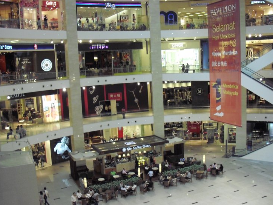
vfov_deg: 34.3
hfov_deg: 44.8
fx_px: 331
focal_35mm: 42
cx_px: 136
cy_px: 100
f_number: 2.8
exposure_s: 1/60
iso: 200
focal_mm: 6.2
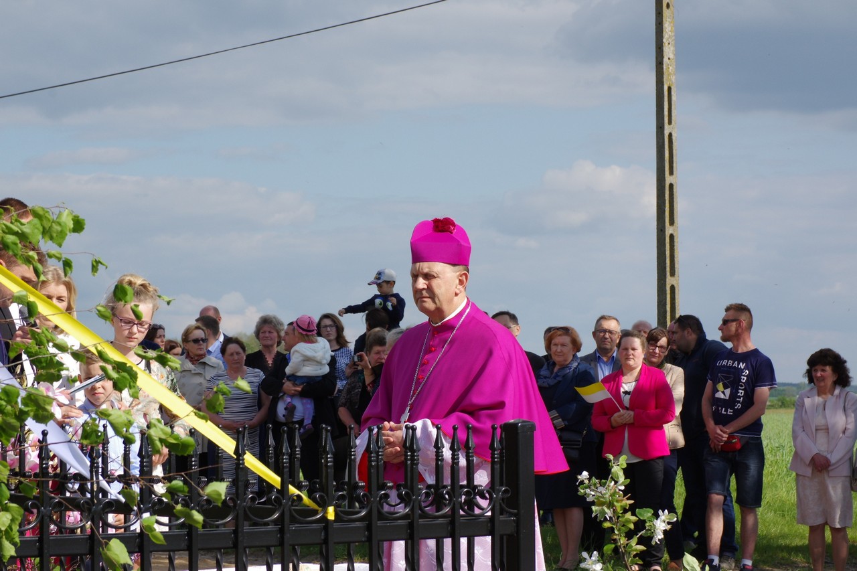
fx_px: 2499
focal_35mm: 105
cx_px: 428
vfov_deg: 13.0
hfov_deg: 19.5
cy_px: 286
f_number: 11
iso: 200
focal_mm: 70
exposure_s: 1/250
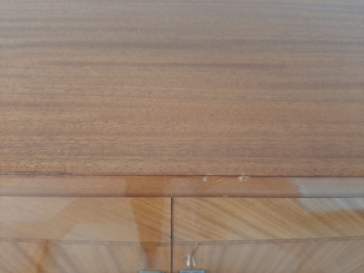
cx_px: 182
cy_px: 136
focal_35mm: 26
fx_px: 273
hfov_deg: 67.3
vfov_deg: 53.1
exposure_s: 1/50
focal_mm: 3.93
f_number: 1.7
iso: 160
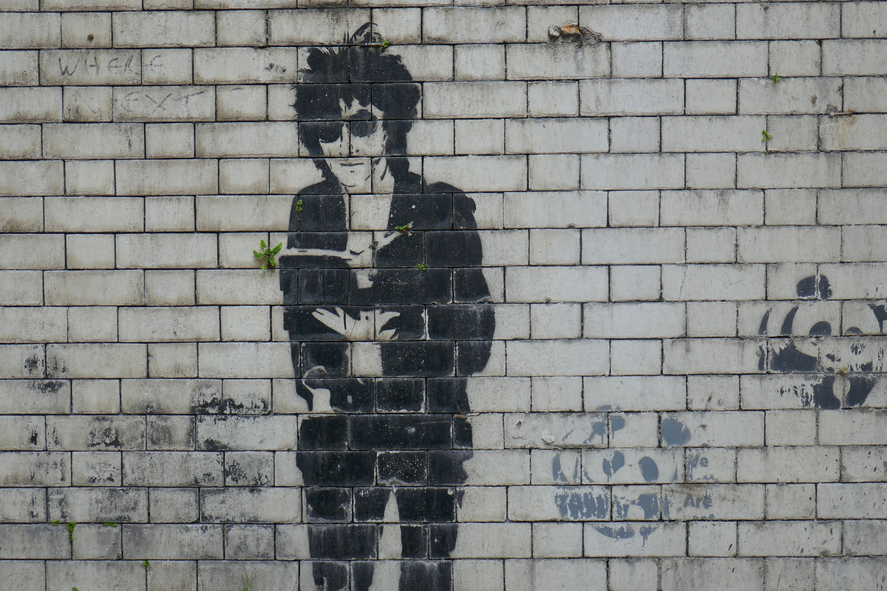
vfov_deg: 32.6
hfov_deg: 47.4
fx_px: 1010
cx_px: 444
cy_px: 296
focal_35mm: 41
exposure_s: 1/125
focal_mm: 14.9
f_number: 3.8
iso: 125
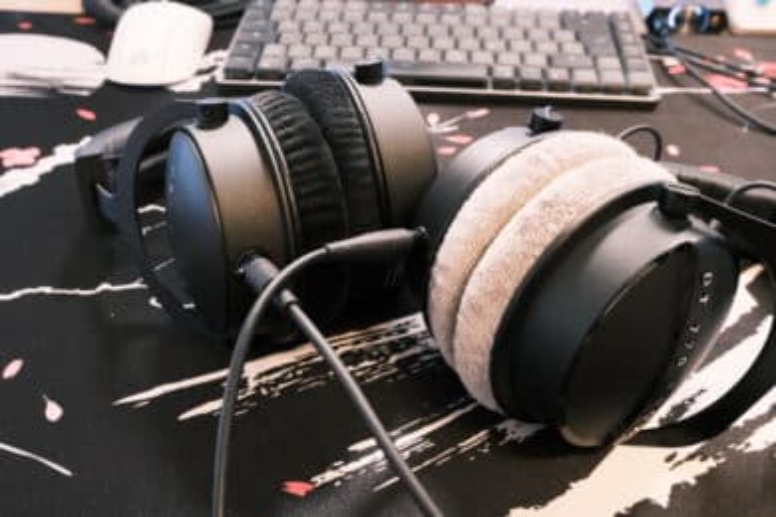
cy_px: 258
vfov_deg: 37.9
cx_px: 388
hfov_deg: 54.4
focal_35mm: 35
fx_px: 754
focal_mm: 23.4
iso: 3200
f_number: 8
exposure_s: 1/18
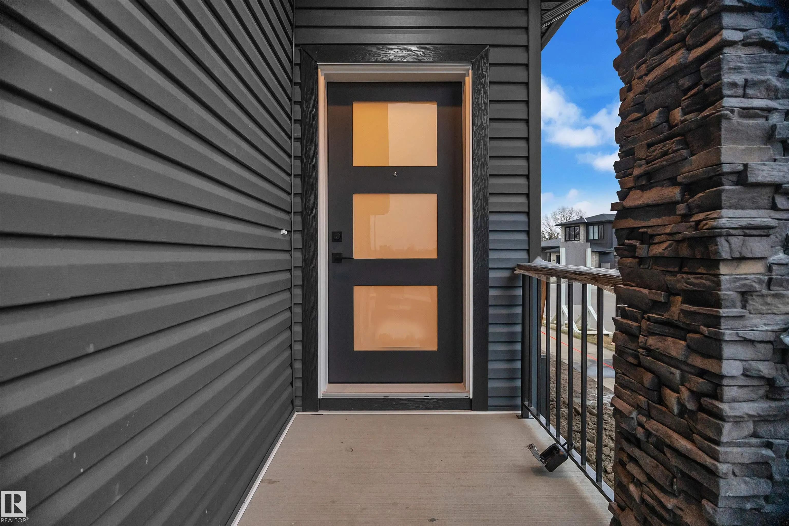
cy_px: 263
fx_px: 362
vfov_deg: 72.1
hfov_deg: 95.0
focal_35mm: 16
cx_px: 394
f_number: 2.8
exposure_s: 1/60
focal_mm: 11
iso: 1000
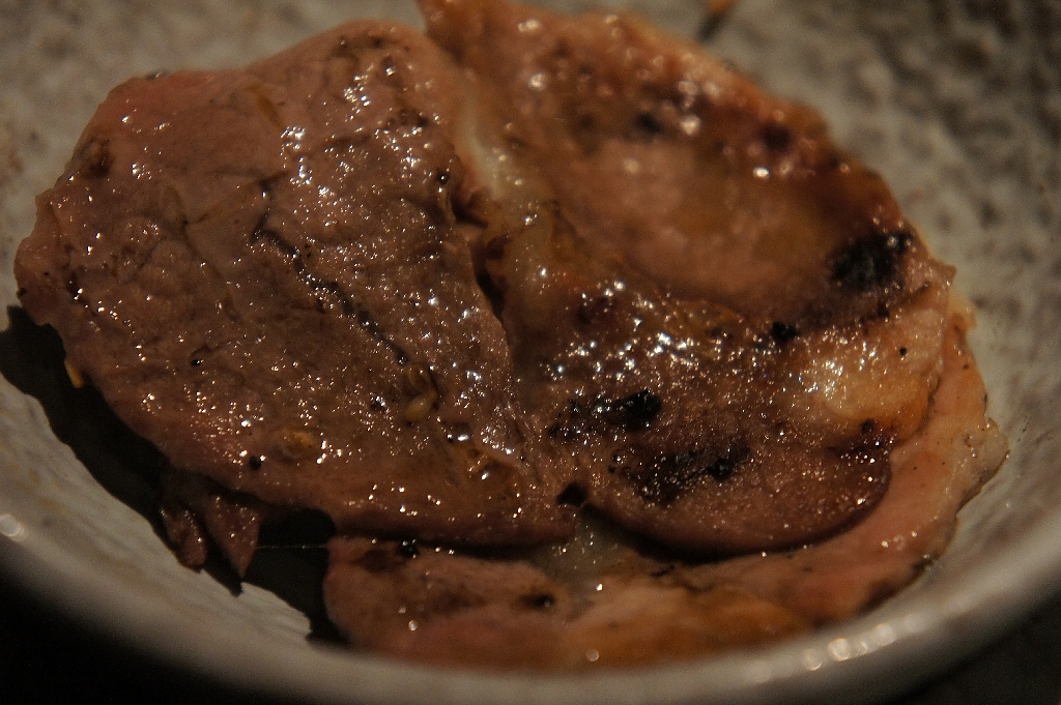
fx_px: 2429
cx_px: 530
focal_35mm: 82
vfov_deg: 16.5
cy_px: 352
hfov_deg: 24.6
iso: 1600
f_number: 5.6
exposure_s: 1/25
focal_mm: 55
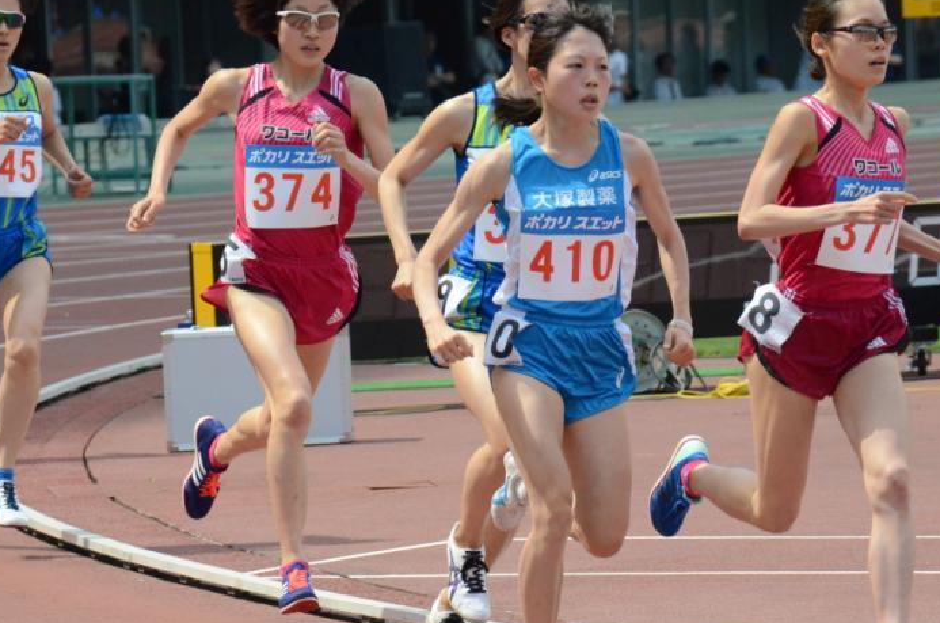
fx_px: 9530
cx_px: 525
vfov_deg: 3.7
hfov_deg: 5.6
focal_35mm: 366
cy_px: 338
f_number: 8
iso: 3200
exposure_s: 1/4000
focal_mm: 165
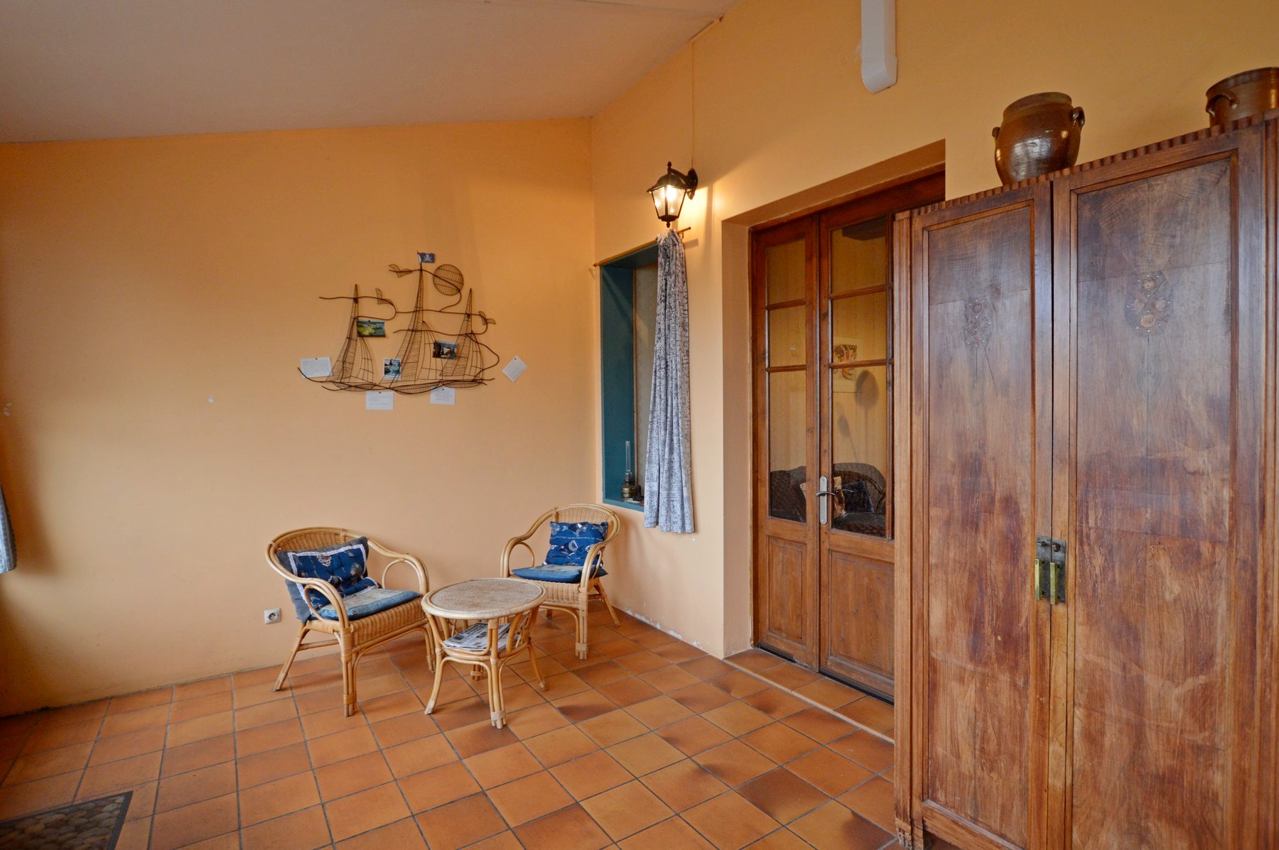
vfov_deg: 69.6
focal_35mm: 17
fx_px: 612
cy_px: 425
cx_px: 640
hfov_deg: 92.5
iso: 560
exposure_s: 1/60
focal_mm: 11.5
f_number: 3.5
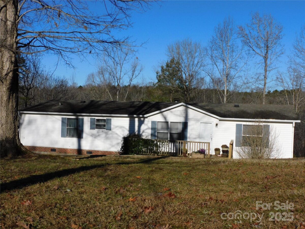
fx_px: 352
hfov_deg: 46.8
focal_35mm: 40
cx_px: 152
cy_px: 114
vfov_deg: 36.0
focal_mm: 7.2
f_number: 5.3
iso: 125
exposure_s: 1/1250
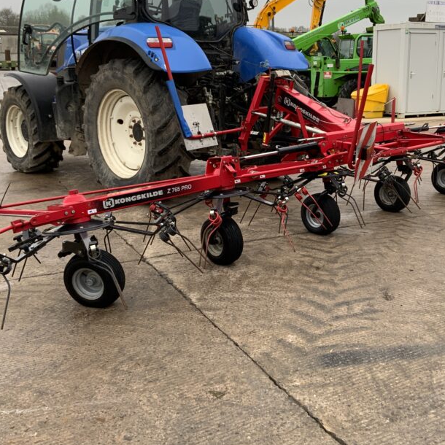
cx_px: 277
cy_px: 184
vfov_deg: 39.0
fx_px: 625
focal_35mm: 43
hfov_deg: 38.9
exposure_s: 1/122
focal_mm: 3
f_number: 1.8
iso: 32
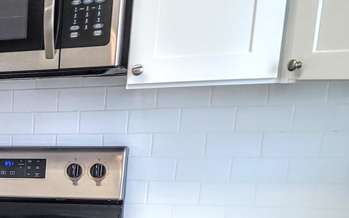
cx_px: -183
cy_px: 319
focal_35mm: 81
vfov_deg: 15.0
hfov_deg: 21.3
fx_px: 770
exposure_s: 1/120
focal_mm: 7
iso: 125
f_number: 1.8
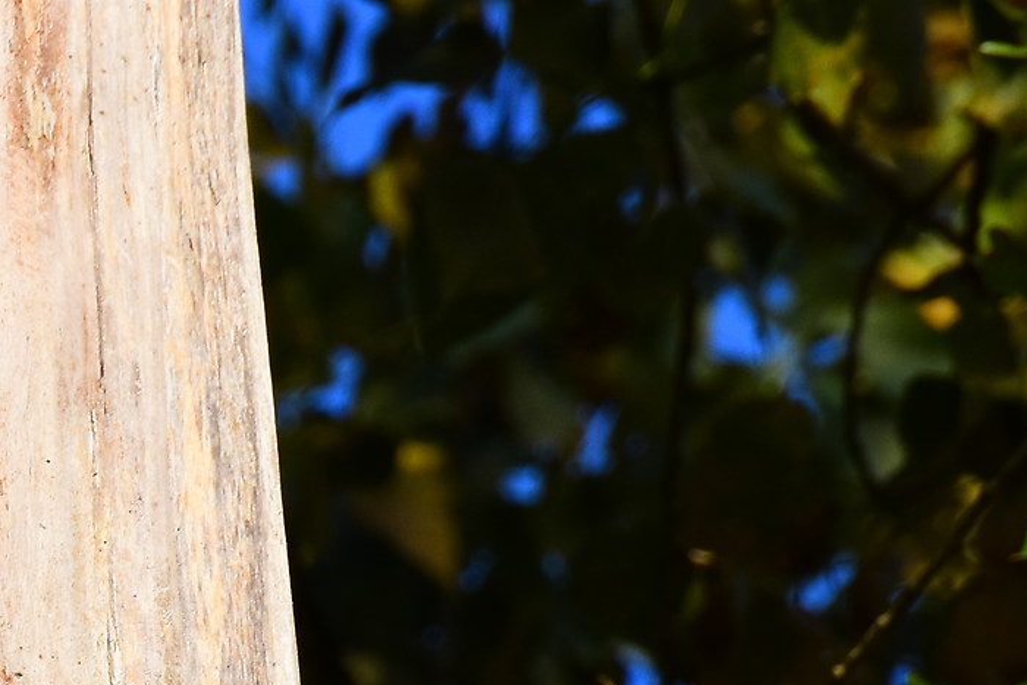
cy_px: 704
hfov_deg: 1.3
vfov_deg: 0.9
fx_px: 44025
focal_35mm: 1543
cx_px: -282
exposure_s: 1/800
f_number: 9
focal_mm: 300
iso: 400
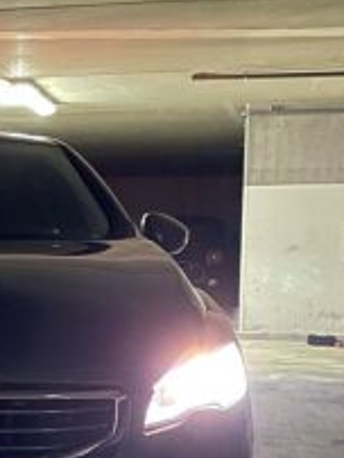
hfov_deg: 17.4
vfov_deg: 23.9
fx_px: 1071
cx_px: -64
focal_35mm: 81
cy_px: 320
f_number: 1.6
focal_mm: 4.2
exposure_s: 1/20
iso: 1000
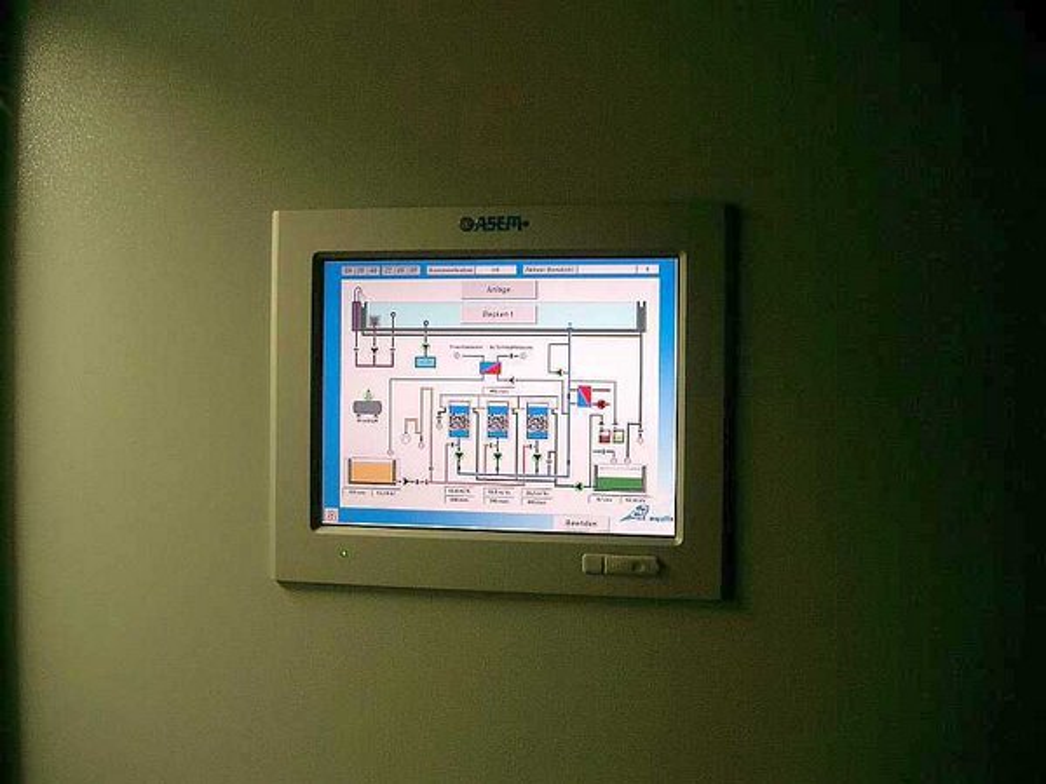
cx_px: 523
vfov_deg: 38.7
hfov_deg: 50.1
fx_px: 1118
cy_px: 392
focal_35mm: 37
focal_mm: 7.6
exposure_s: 1/25
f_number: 2.6
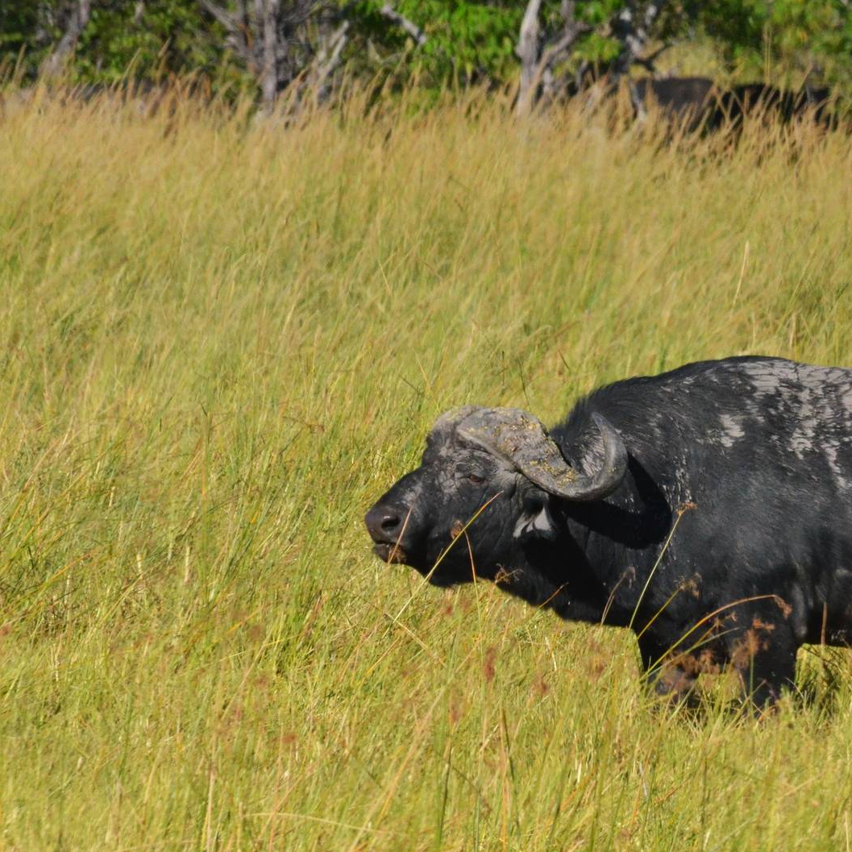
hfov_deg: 1.8
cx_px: 608
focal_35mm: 963
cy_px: 426
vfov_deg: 1.8
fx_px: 26816
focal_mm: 500
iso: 2500
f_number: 14
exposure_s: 1/3200
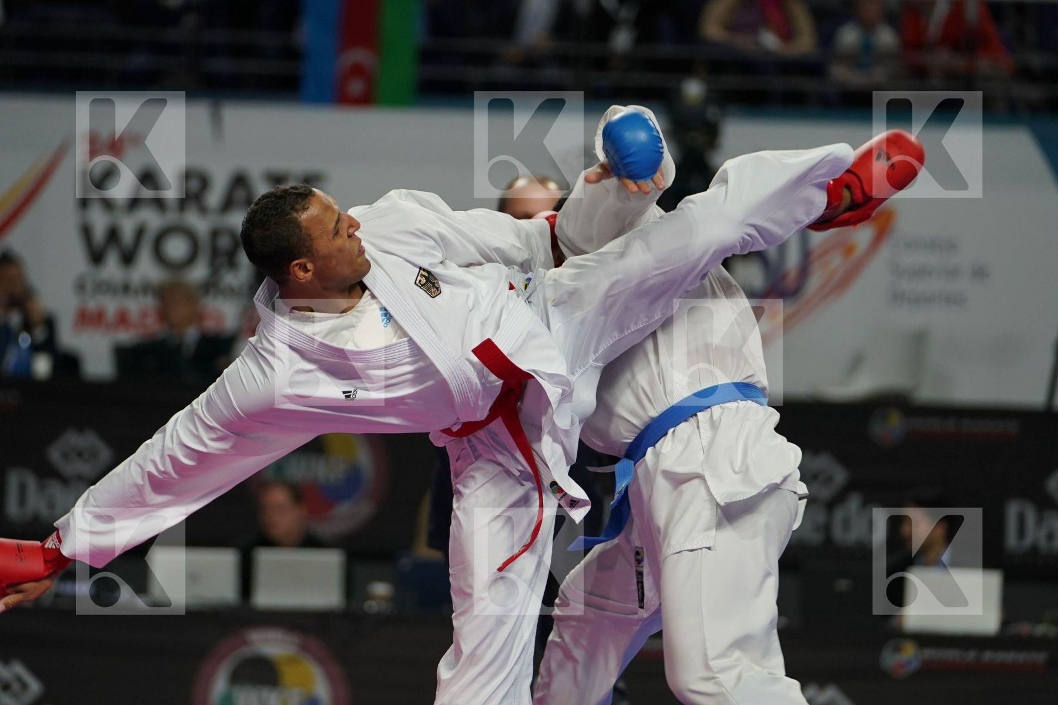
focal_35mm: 255
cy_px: 352
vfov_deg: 5.4
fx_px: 7494
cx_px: 529
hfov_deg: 8.1
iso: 1250
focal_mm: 170
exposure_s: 1/1000
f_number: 2.8
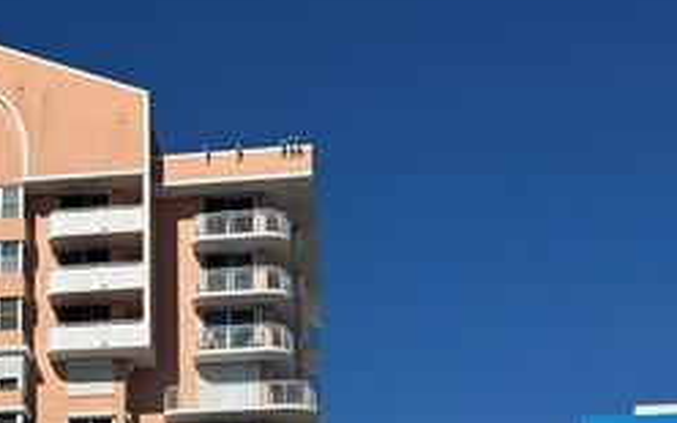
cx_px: -19
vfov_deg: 12.2
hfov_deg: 19.2
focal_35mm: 105
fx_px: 1937
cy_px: 524
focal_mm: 6.76
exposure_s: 1/10417
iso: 80
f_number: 1.78
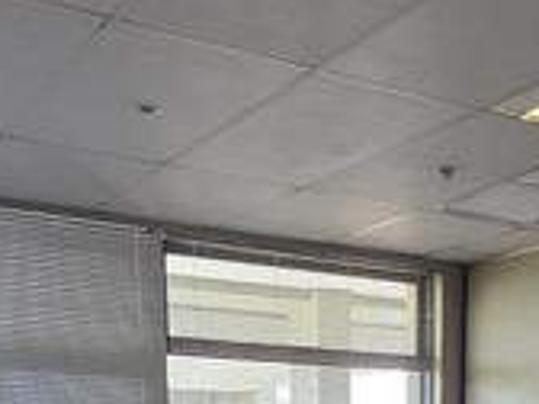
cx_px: 424
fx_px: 965
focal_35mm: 62
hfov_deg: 30.5
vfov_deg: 19.3
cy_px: 673
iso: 125
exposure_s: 1/100
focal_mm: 2.2
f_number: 1.9
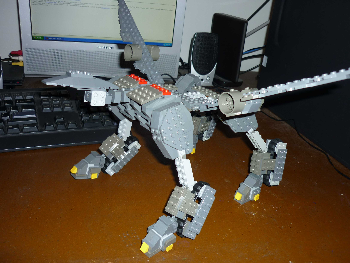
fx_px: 334
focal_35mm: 33
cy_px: 132
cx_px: 175
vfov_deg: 42.9
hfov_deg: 55.4
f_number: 2.8
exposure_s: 1/30
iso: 100
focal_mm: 5.5
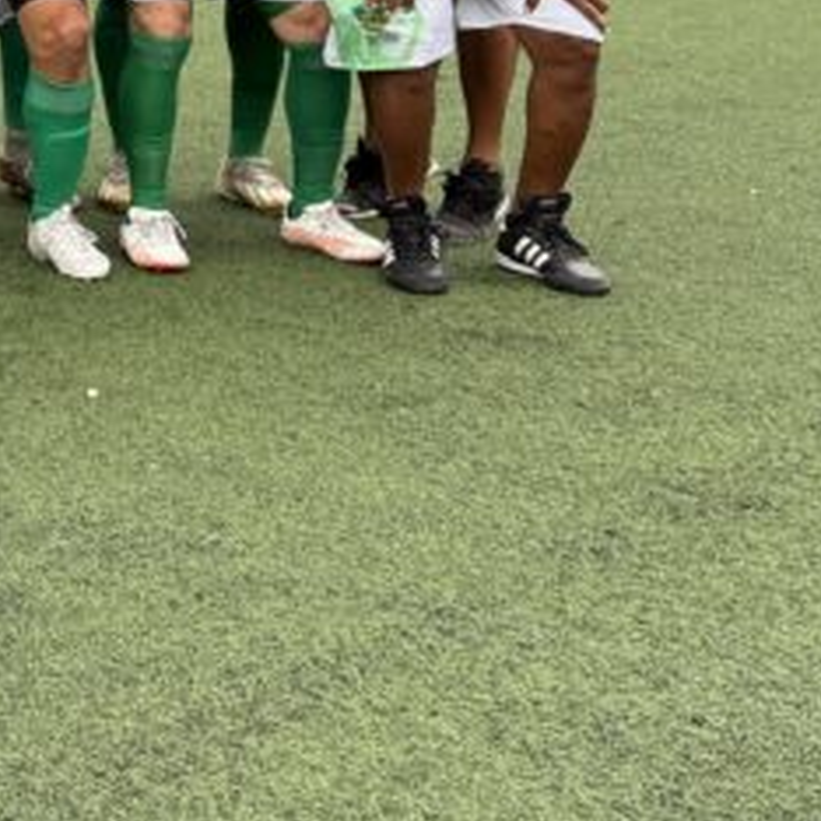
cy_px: -154
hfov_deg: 15.7
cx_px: -709
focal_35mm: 93
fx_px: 2495
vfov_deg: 17.8
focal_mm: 6.76
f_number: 1.78
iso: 100
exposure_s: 1/602
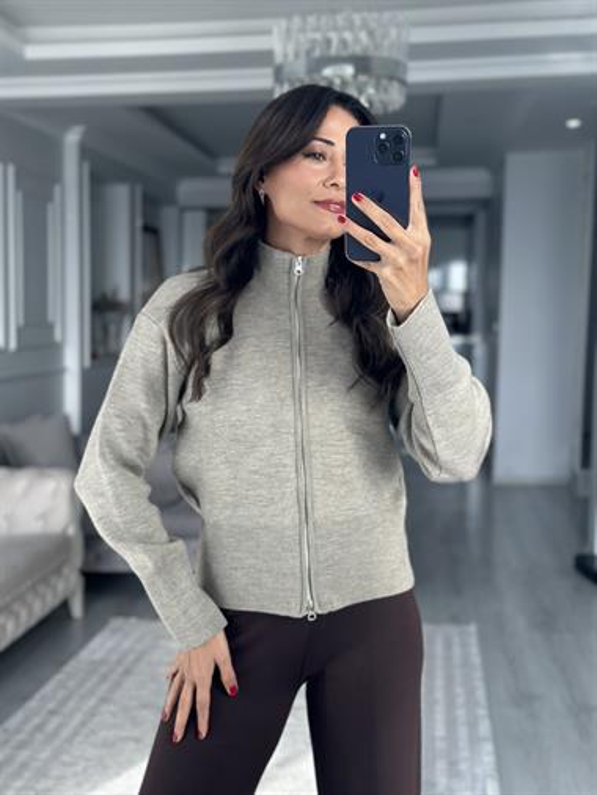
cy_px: 398
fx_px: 1103
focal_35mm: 48
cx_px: 298
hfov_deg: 30.3
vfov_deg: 39.6
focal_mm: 6.86
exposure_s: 1/172
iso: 100
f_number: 1.78
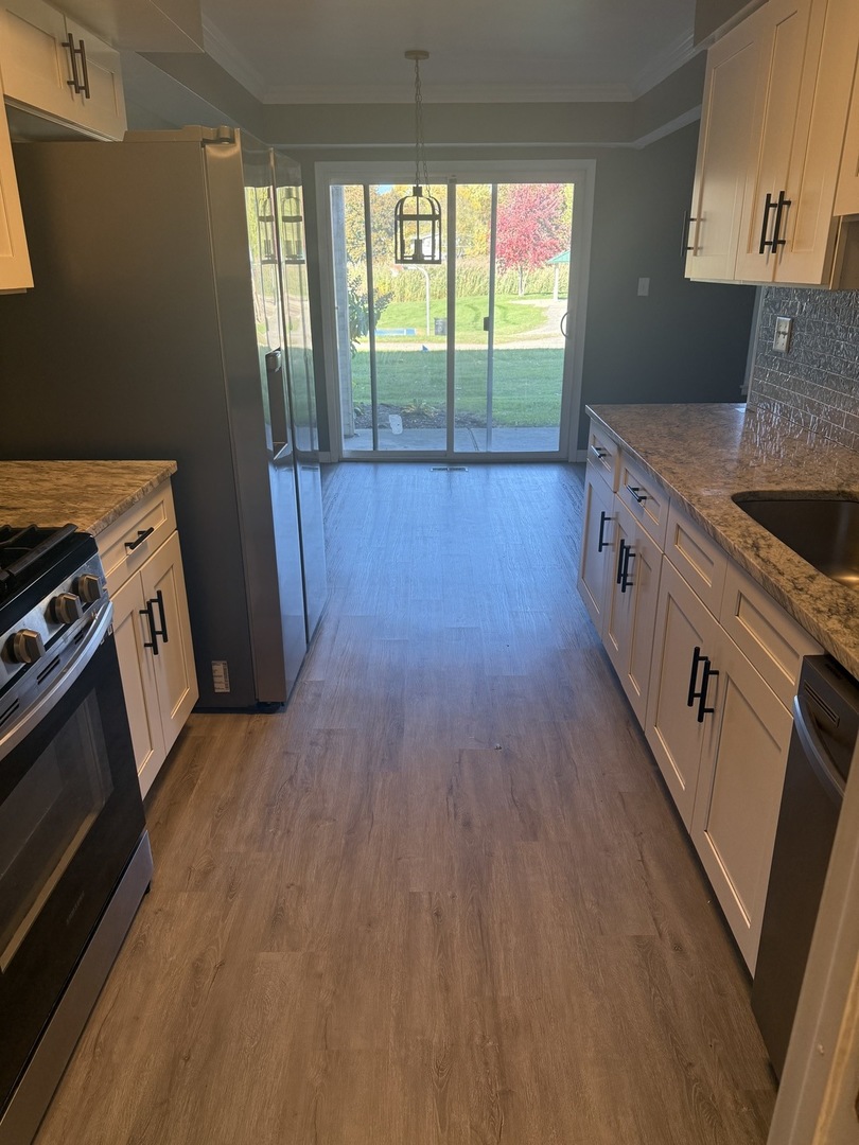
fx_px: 794
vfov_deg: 71.6
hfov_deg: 56.8
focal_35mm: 24
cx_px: 430
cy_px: 572
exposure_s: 1/224
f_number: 1.78
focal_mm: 6.76
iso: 160
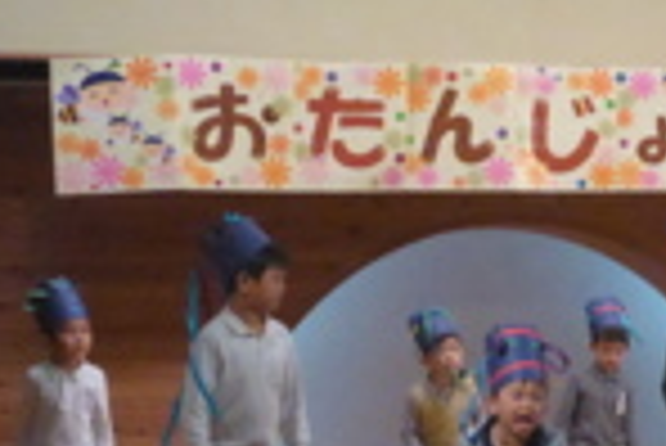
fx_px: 1815
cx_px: 590
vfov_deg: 14.0
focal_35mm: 98
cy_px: 284
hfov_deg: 20.4
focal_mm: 6.8
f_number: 4
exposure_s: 1/125
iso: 1600
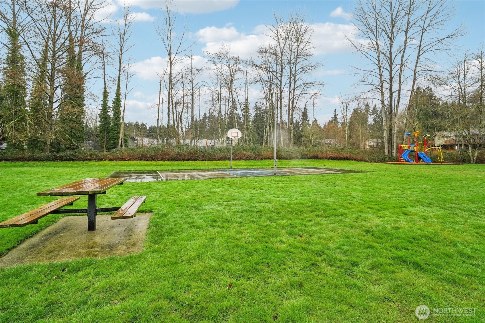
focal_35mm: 16
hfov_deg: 96.7
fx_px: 216
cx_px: 242
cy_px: 162
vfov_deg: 73.7
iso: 1600
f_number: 8
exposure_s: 1/400
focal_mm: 16
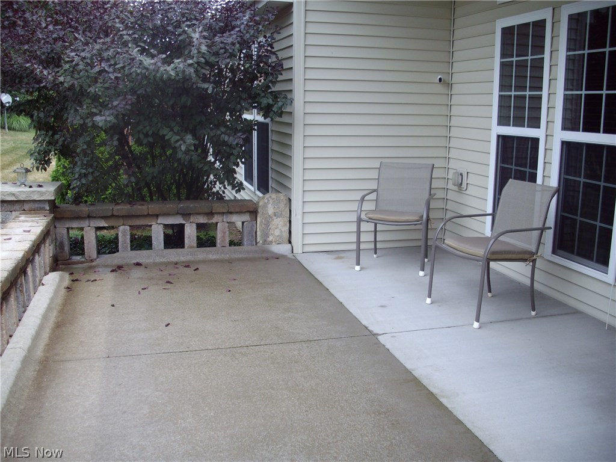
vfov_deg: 38.7
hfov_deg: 50.1
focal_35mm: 37
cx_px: 308
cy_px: 231
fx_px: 658
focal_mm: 6.2
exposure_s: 1/200
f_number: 2.8
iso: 80
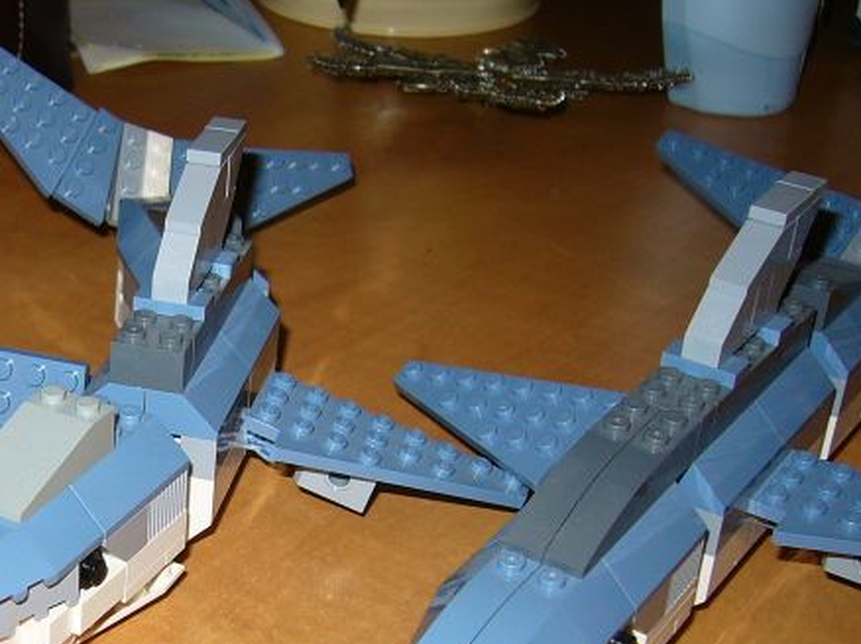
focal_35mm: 64
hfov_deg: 29.3
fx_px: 1591
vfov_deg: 22.7
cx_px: 126
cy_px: 477
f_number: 2.8
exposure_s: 1/60
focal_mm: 5.8
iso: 64
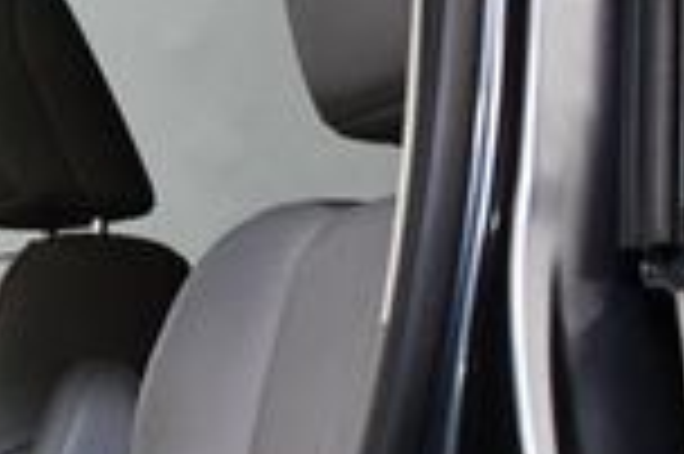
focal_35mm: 152
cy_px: 544
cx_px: -549
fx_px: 2885
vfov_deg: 8.9
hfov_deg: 12.4
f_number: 3.5
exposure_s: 1/125
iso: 1000
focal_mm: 18
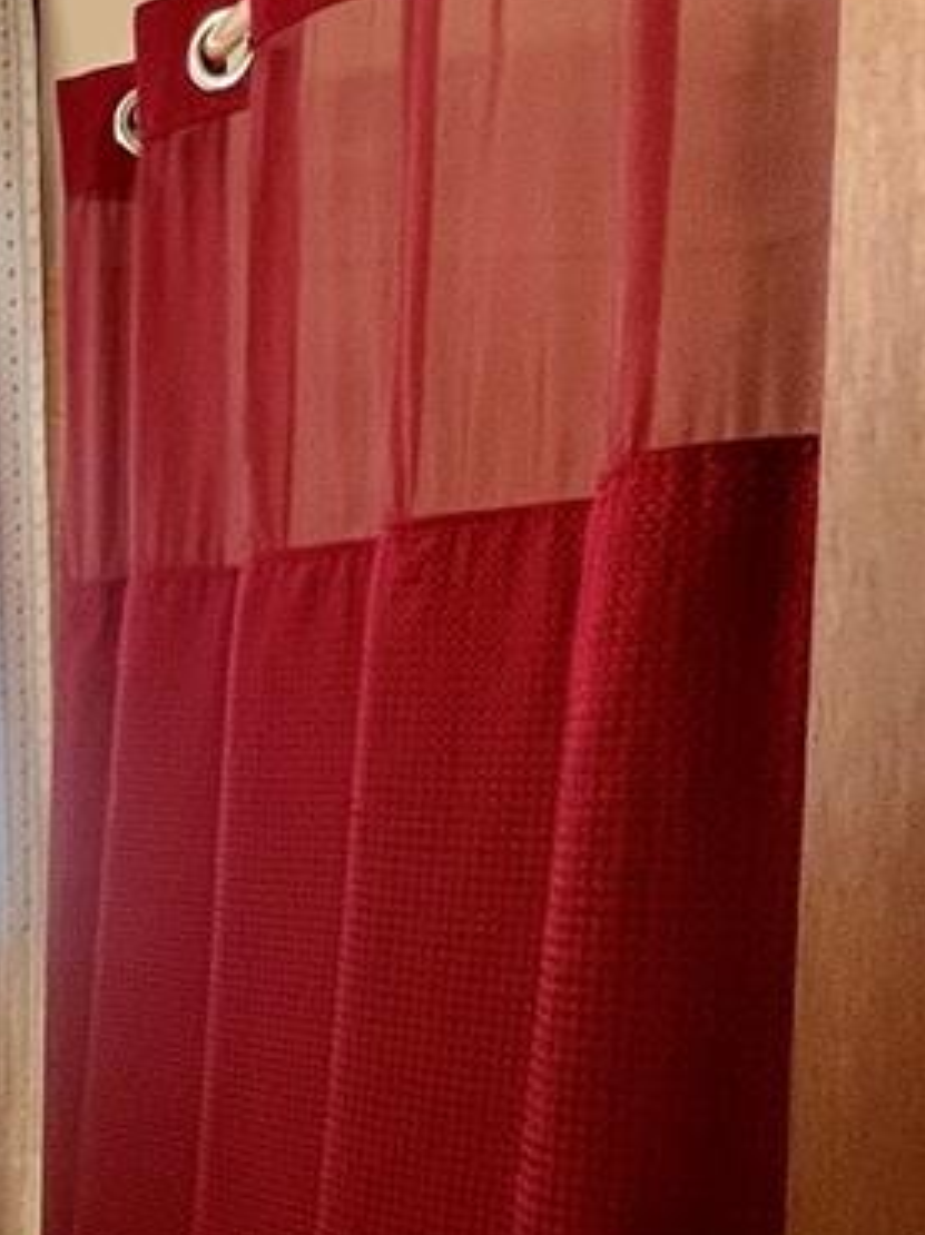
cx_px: -354
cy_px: 1015
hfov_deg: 23.2
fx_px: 1926
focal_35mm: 54
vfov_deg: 34.3
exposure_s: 1/120
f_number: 1.8
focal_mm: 1.57
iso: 200
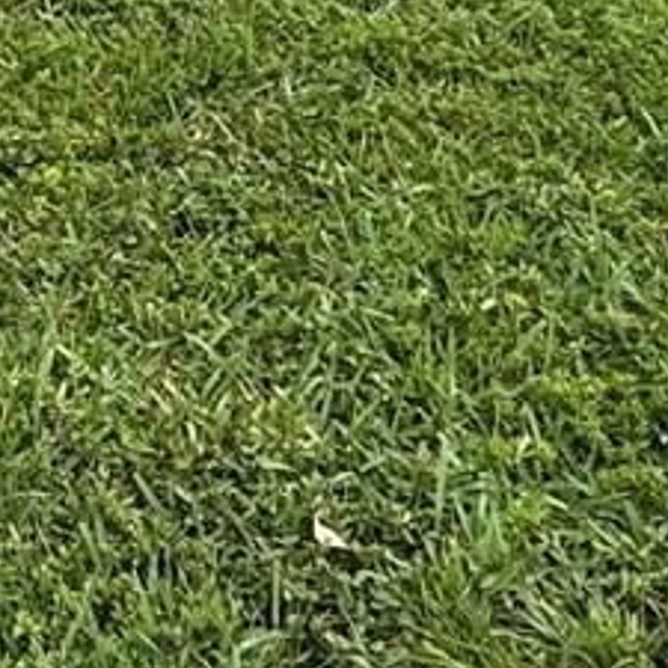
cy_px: -858
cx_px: -267
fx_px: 1921
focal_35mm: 88
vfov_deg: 14.4
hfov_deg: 18.0
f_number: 2.2
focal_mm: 2.22
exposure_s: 1/578
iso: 50
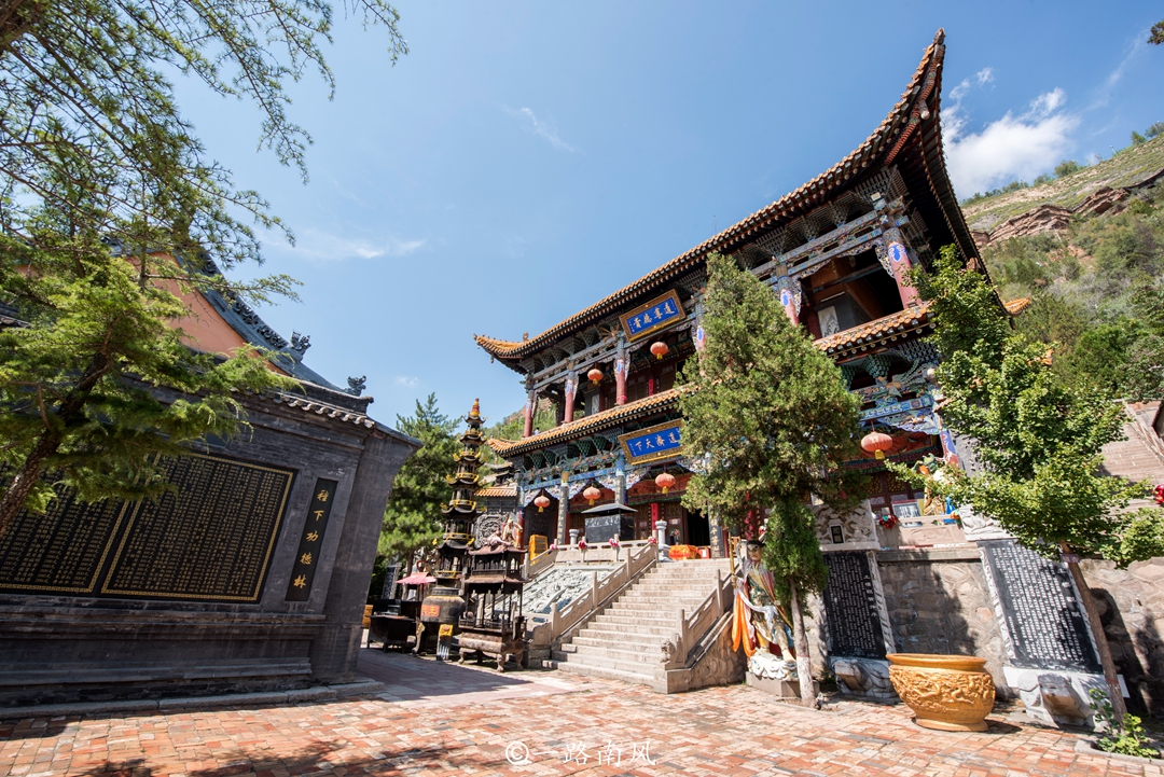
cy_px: 388
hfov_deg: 104.2
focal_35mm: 14
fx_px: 453
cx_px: 582
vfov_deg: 81.3
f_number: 13
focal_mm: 14
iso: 125
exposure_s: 1/80
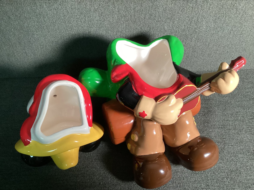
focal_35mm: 31
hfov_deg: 58.3
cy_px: 95
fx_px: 227
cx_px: 127
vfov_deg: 45.4
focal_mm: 3.3
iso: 320
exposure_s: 1/40
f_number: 2.4
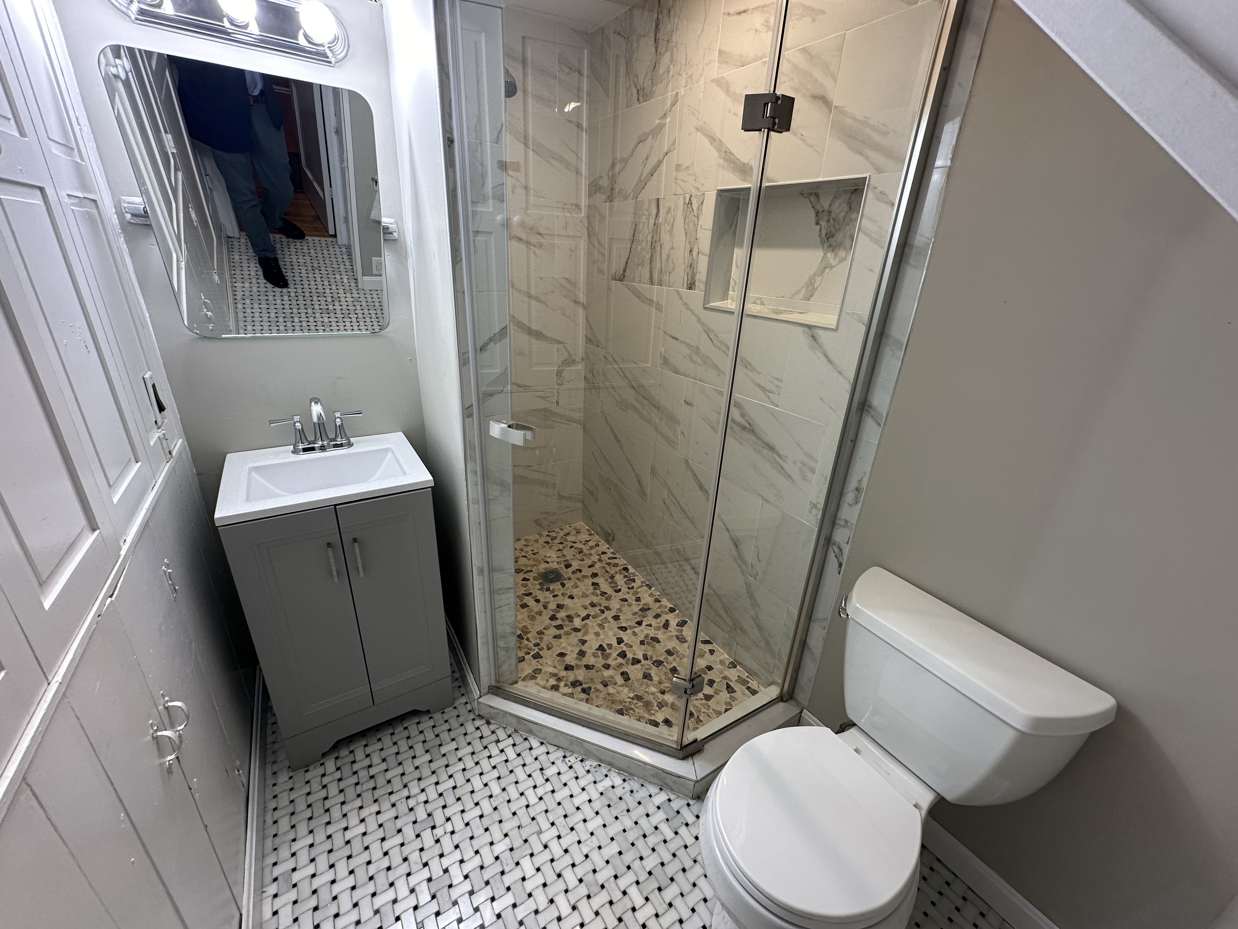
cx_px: 619
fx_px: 501
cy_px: 464
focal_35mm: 14
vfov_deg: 85.7
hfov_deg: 102.1
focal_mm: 2.22
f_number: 2.2
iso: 160
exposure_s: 1/120
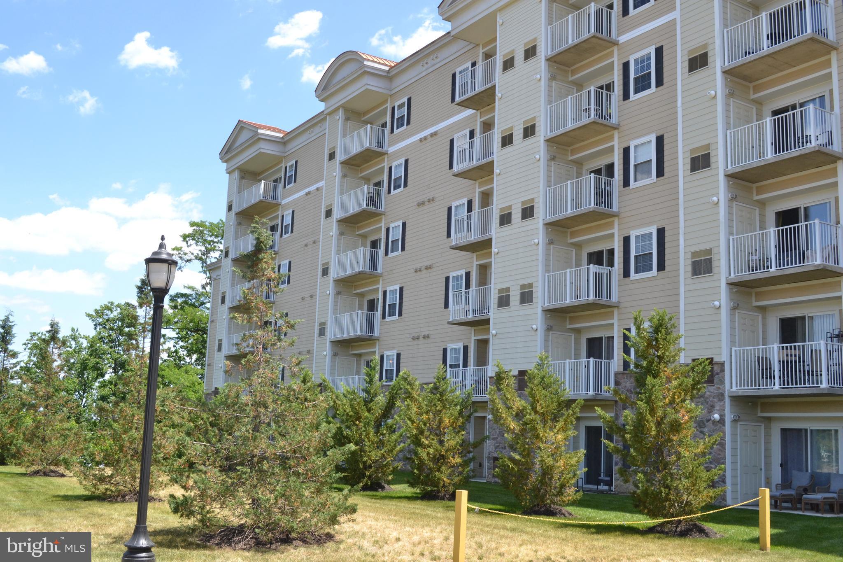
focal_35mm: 36
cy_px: 281
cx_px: 422
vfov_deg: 36.9
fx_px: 843
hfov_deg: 53.1
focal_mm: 24
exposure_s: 1/250
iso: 400
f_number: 10
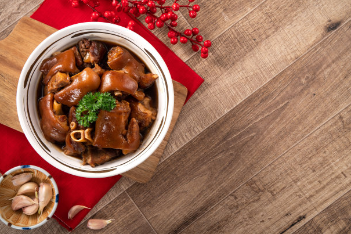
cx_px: 175
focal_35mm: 83
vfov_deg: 16.4
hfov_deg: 24.5
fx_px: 809
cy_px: 117
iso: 100
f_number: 9
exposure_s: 1/125
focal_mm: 82
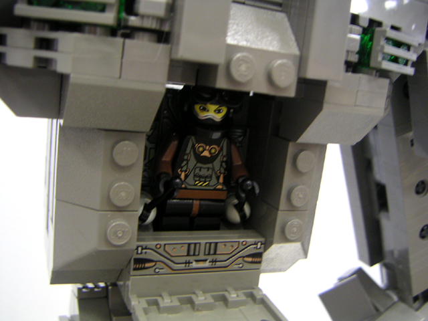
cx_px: 214
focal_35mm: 37
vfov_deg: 38.7
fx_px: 457
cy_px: 160
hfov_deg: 50.1
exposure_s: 1/6
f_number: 2.8
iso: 100
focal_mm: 5.7
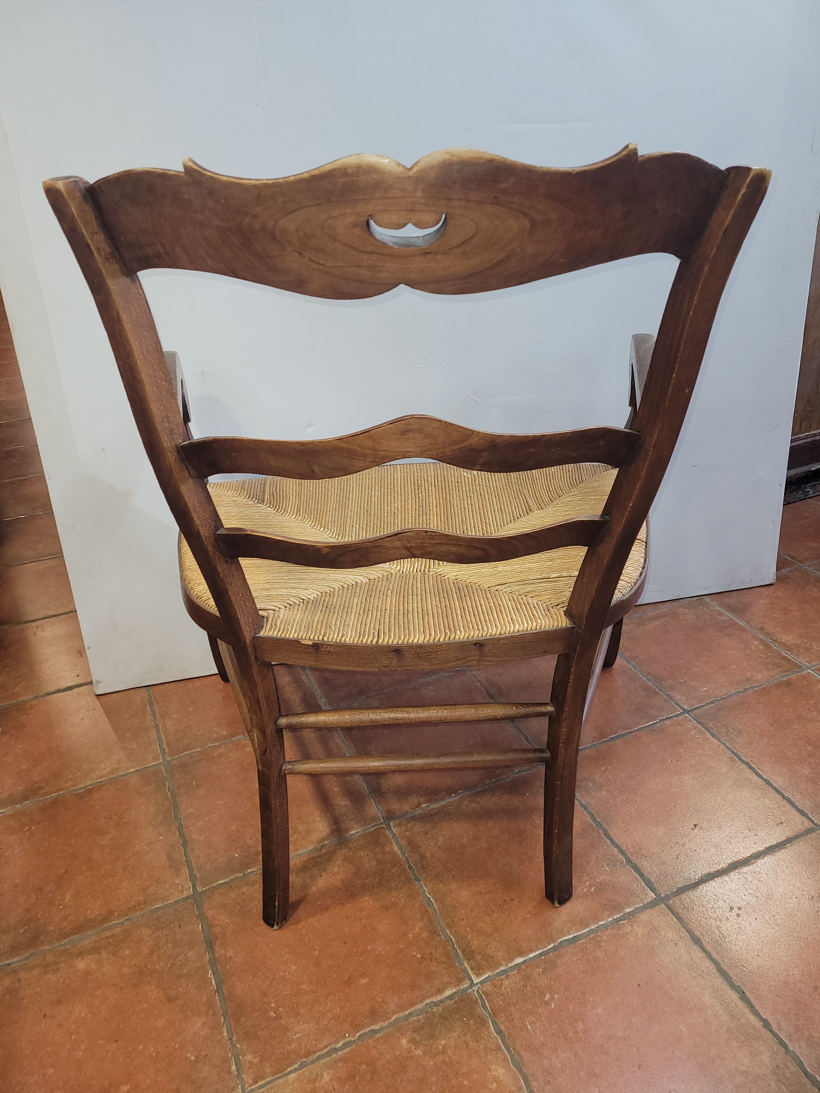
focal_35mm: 26
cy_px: 546
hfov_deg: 53.1
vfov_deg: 67.3
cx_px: 410
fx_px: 821
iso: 100
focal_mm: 5.4
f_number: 1.8
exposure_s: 1/25
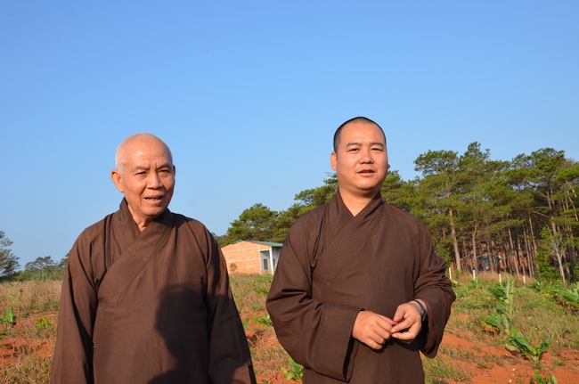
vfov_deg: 36.7
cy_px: 192
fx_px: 578
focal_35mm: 36
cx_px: 290
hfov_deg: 53.2
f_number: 11
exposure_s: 1/500
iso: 400
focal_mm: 24
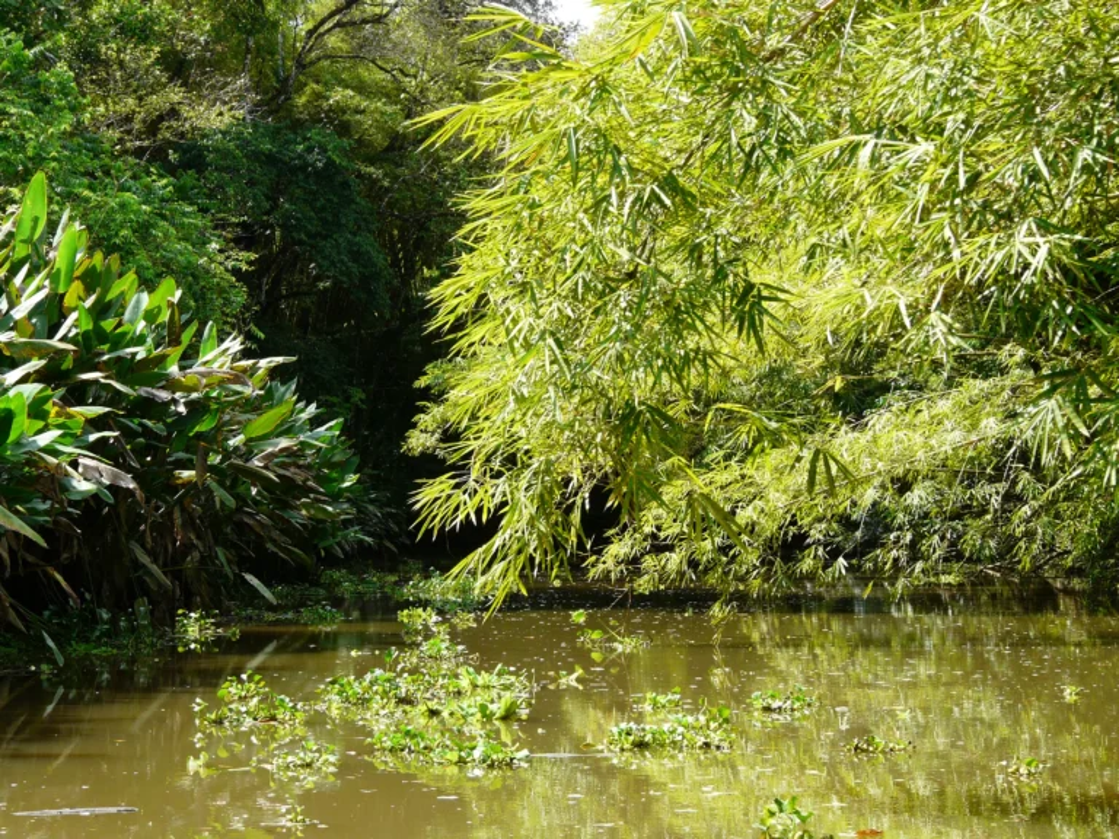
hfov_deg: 23.6
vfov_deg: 17.8
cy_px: 420
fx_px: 2683
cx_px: 560
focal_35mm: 83
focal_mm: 13.6
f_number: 4.5
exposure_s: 1/200
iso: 100
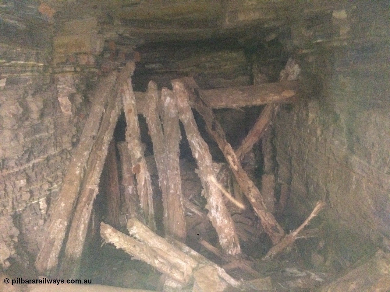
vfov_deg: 48.2
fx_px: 327
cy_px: 146
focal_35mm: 29
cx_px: 195
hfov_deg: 61.7
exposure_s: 1/17
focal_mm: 4.15
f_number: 2.2
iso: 1000
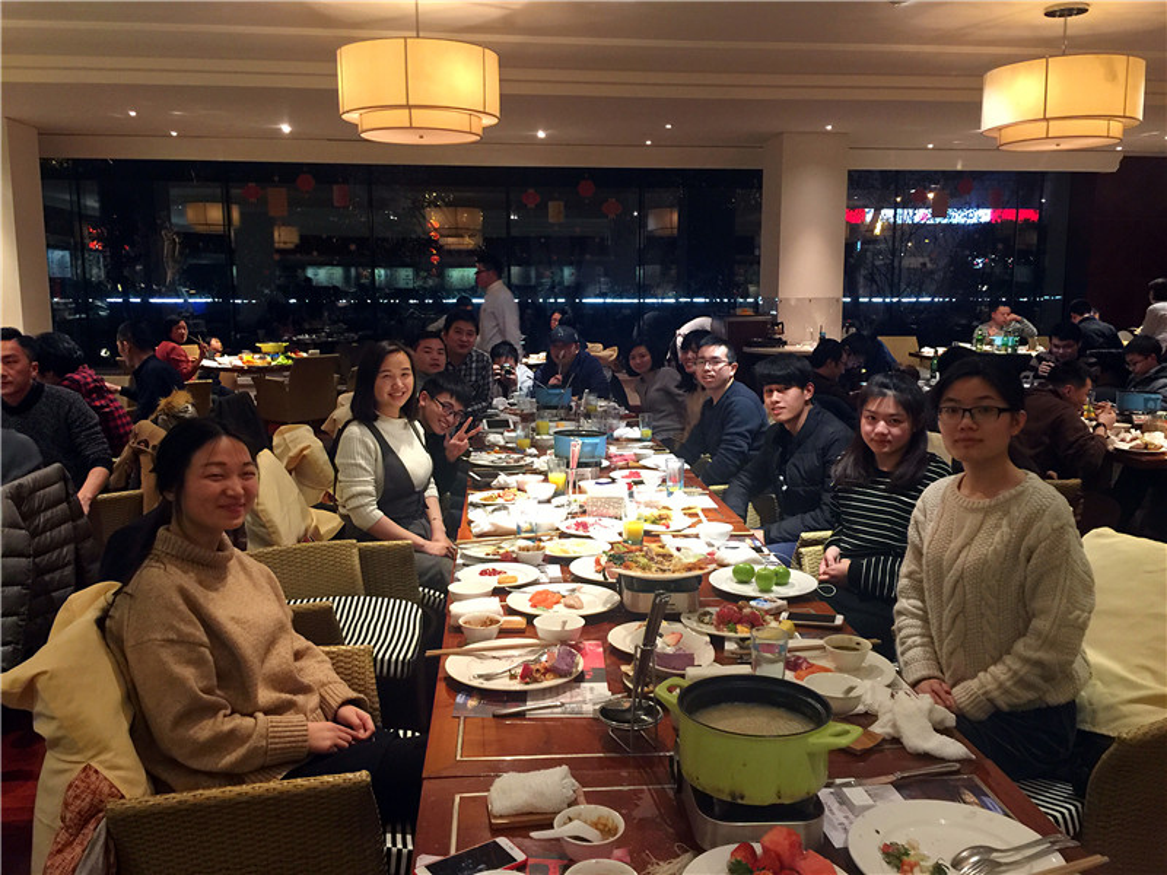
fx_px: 978
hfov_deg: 61.7
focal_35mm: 29
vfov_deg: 48.2
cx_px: 584
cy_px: 438
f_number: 2.2
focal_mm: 4.15
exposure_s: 1/10
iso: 100
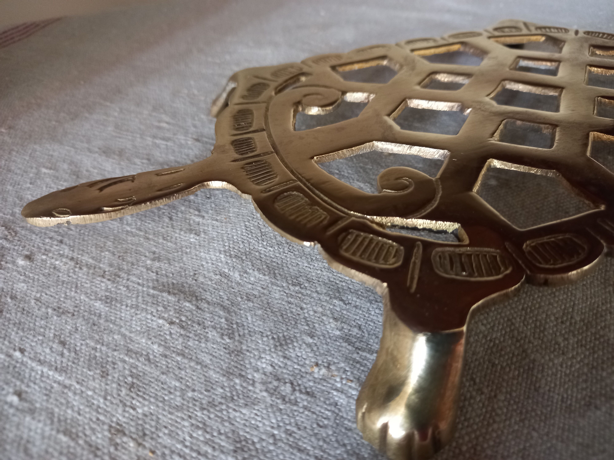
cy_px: 230
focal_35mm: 25
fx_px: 443
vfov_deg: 54.9
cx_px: 307
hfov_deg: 69.4
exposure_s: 1/20
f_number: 2
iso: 500
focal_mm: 4.6
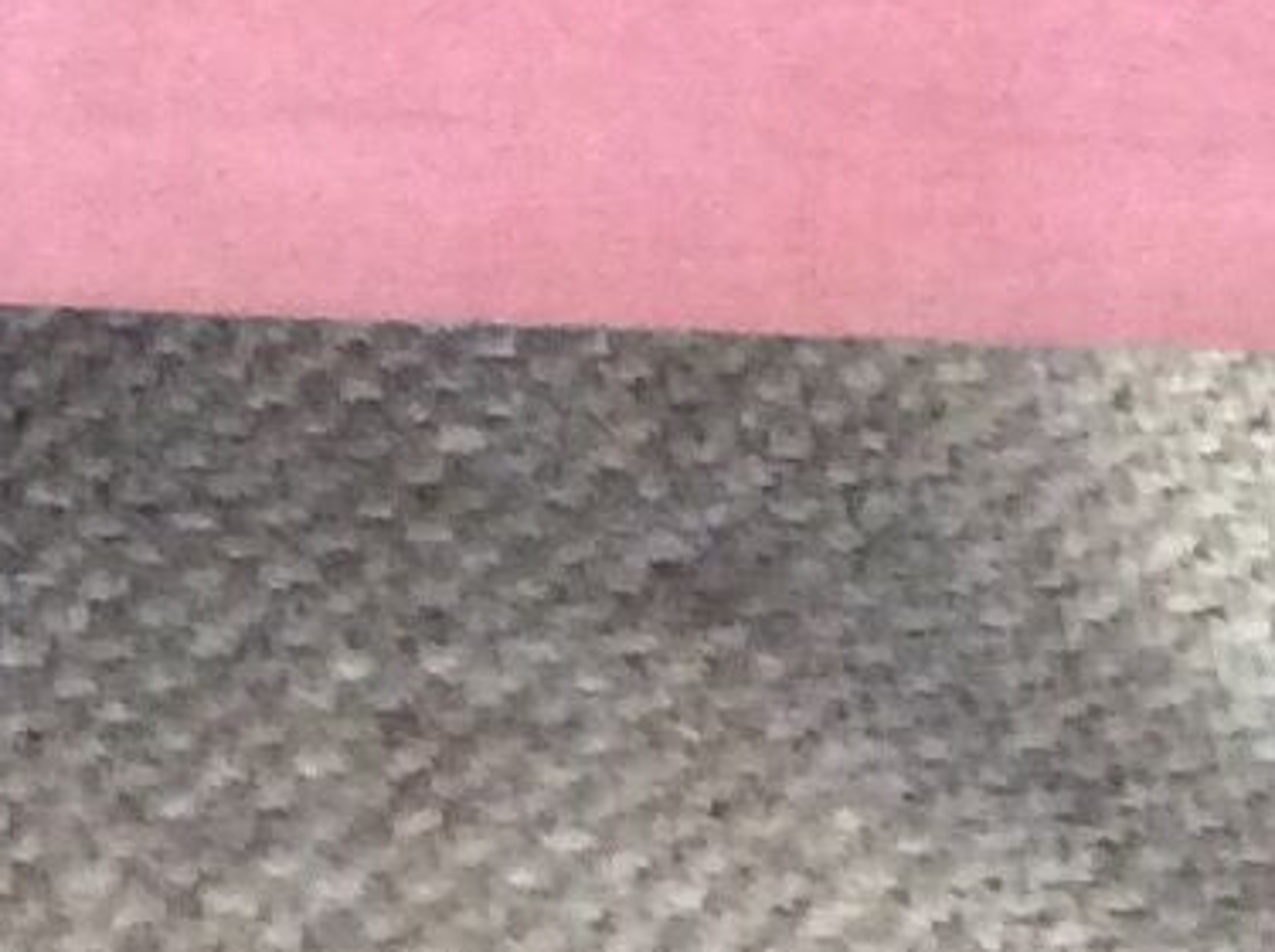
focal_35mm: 221
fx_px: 8127
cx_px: 626
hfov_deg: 9.0
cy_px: -656
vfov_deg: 6.6
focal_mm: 3.3
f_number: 2.4
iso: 250
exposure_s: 1/25
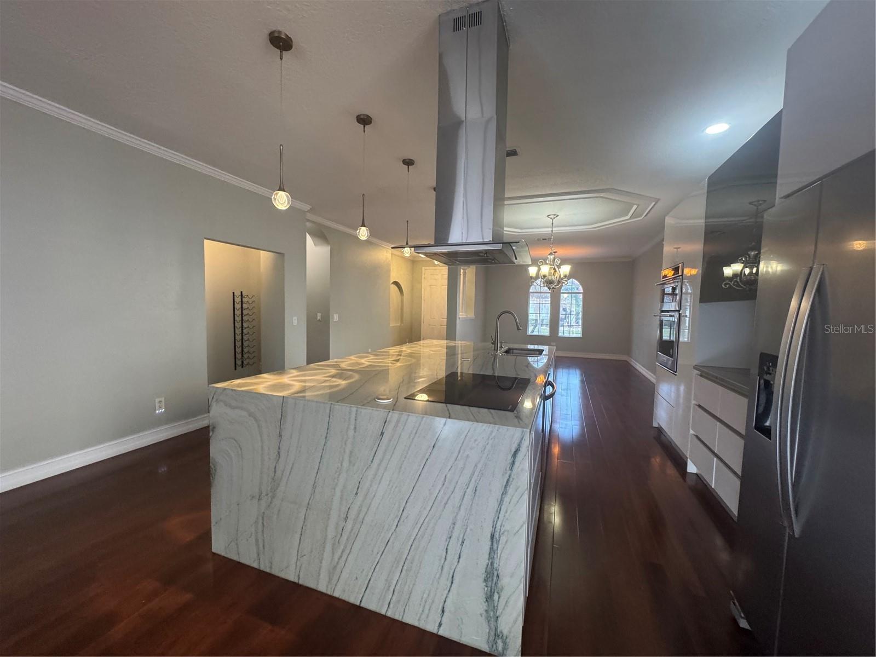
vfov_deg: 85.7
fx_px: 354
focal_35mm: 14
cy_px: 328
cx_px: 438
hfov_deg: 102.1
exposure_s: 1/120
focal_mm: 2.22
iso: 250
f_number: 2.2
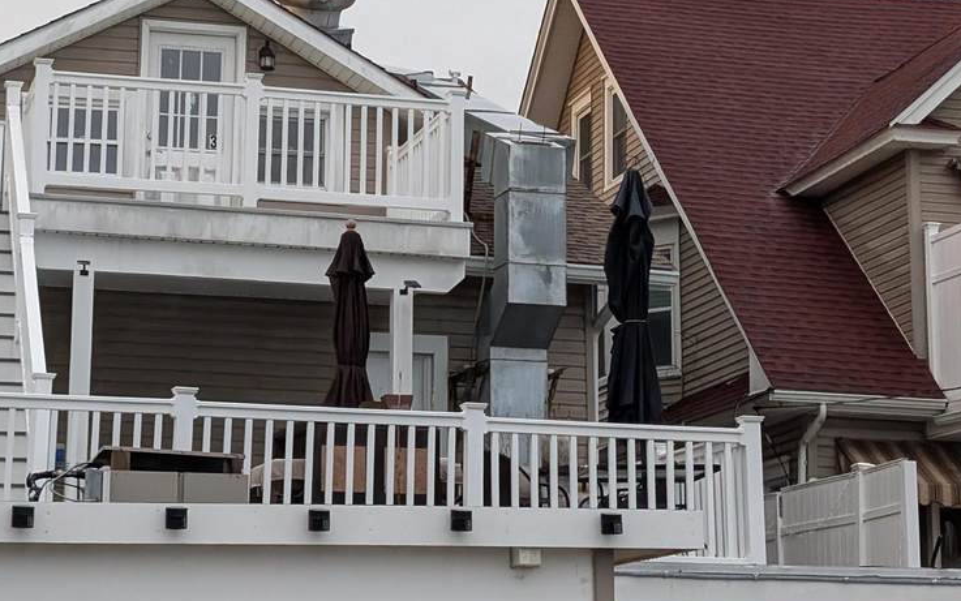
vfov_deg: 14.4
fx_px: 2358
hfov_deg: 22.9
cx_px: 324
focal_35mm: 90
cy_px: 98
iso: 847
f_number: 1.68
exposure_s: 1/484
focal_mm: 6.9
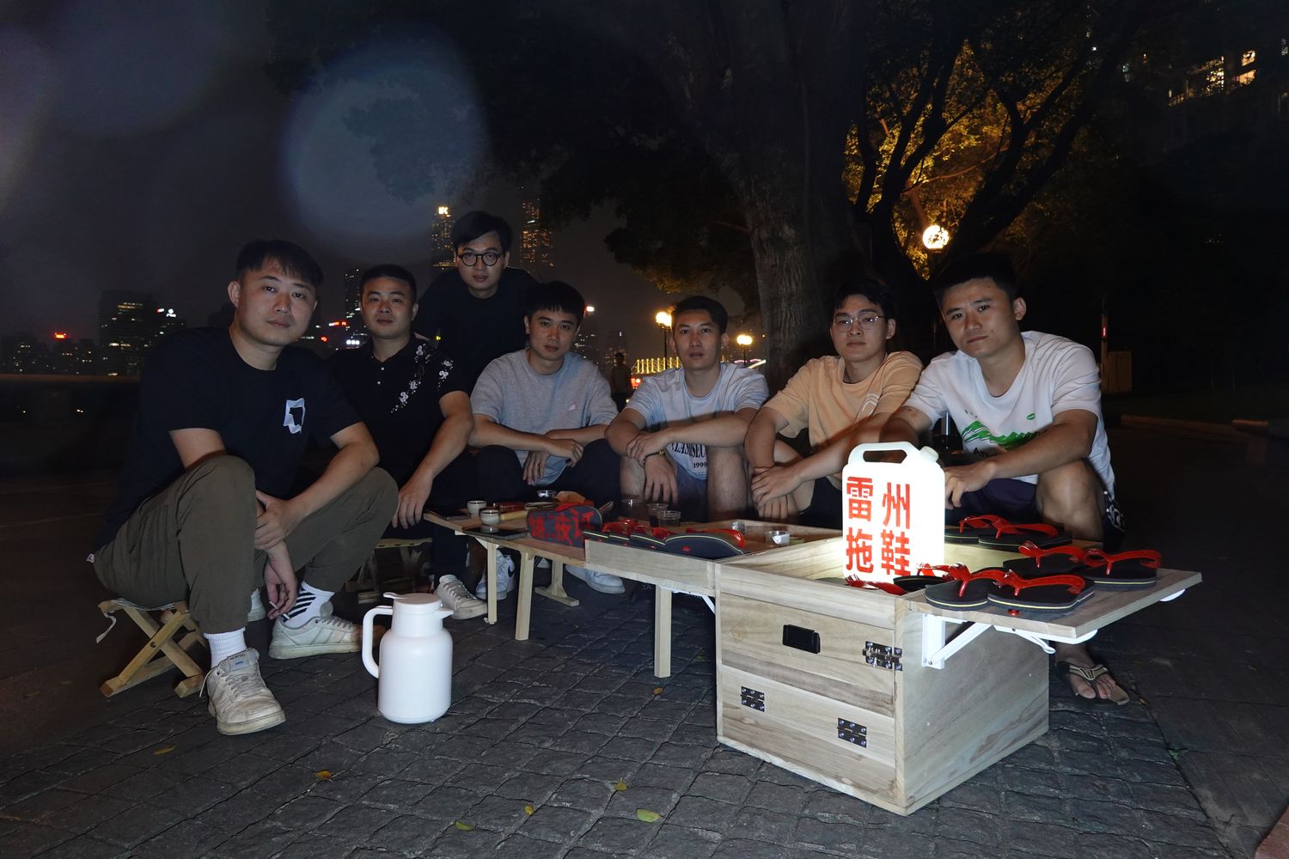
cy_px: 430
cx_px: 644
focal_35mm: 24
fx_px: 859
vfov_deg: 53.1
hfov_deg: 73.7
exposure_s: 1/13
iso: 800
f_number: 2.8
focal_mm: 9
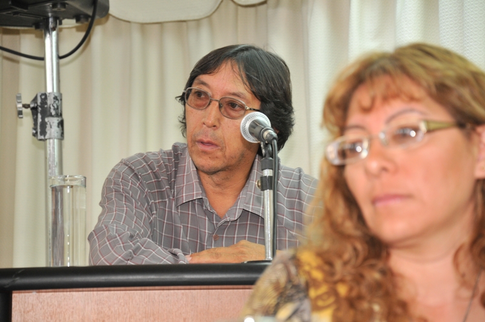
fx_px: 2119
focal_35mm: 158
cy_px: 161
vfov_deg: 8.7
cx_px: 242
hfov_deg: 13.1
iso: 640
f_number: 5.6
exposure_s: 1/125
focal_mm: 105
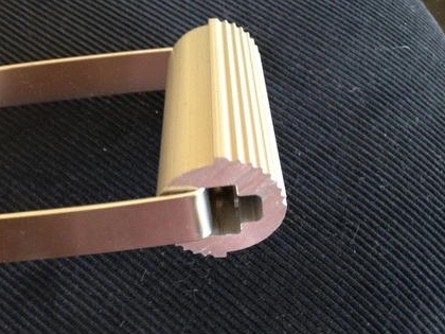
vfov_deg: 35.9
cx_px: 207
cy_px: 181
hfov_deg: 46.8
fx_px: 514
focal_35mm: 40
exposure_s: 1/20
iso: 400
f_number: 2.4
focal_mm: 4.28
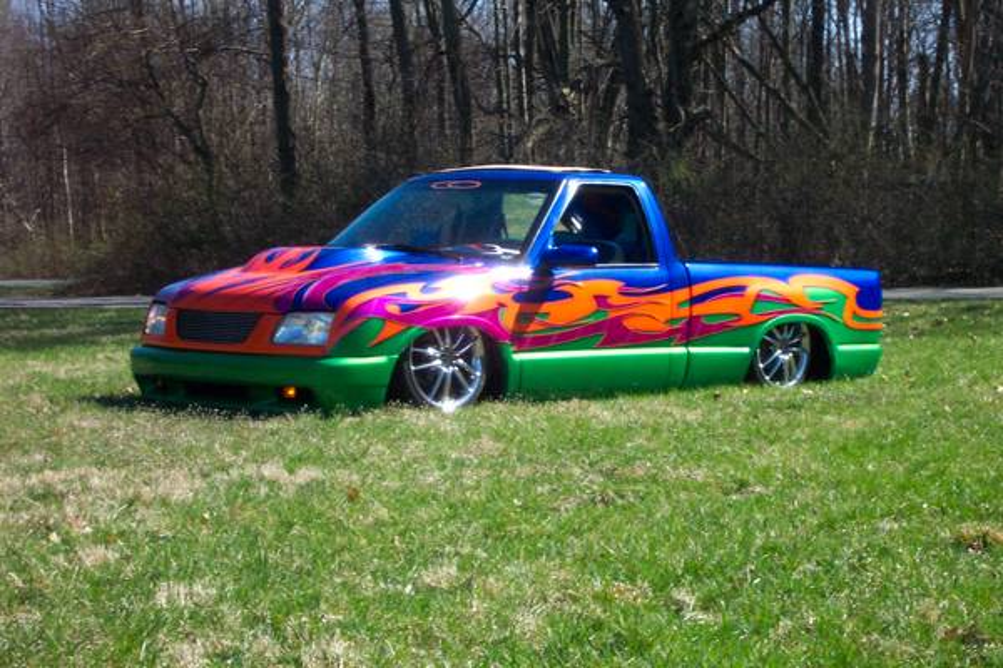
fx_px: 2257
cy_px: 334
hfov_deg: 25.1
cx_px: 502
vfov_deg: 16.9
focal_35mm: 81
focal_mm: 16.4
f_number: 13
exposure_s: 1/60
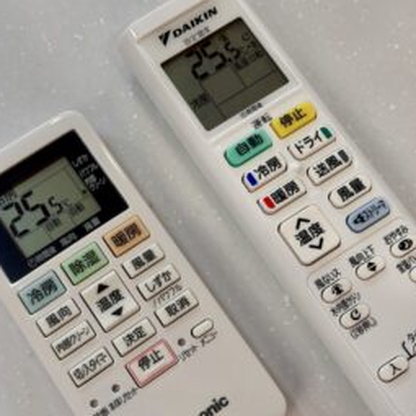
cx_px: 196
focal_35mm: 60
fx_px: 816
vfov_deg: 28.6
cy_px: 219
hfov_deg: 28.6
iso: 50
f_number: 1.78
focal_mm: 6.86
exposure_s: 1/100
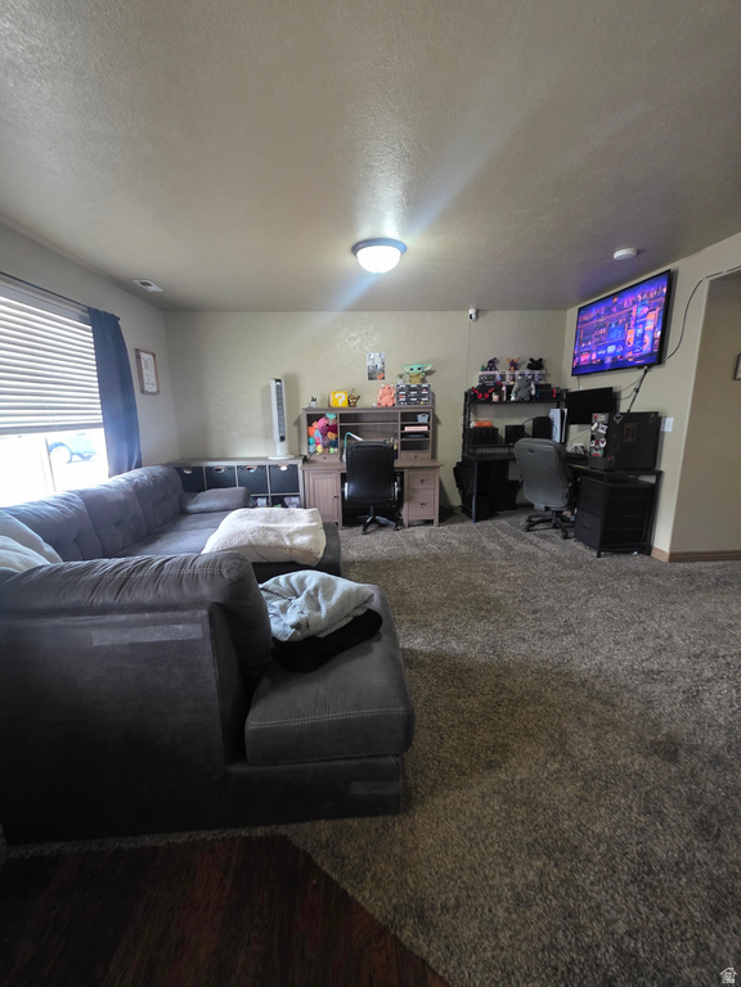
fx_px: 371
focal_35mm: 13
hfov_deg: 89.9
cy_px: 494
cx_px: 370
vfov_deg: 106.2
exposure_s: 1/60
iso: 640
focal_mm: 2.2
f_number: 1.9
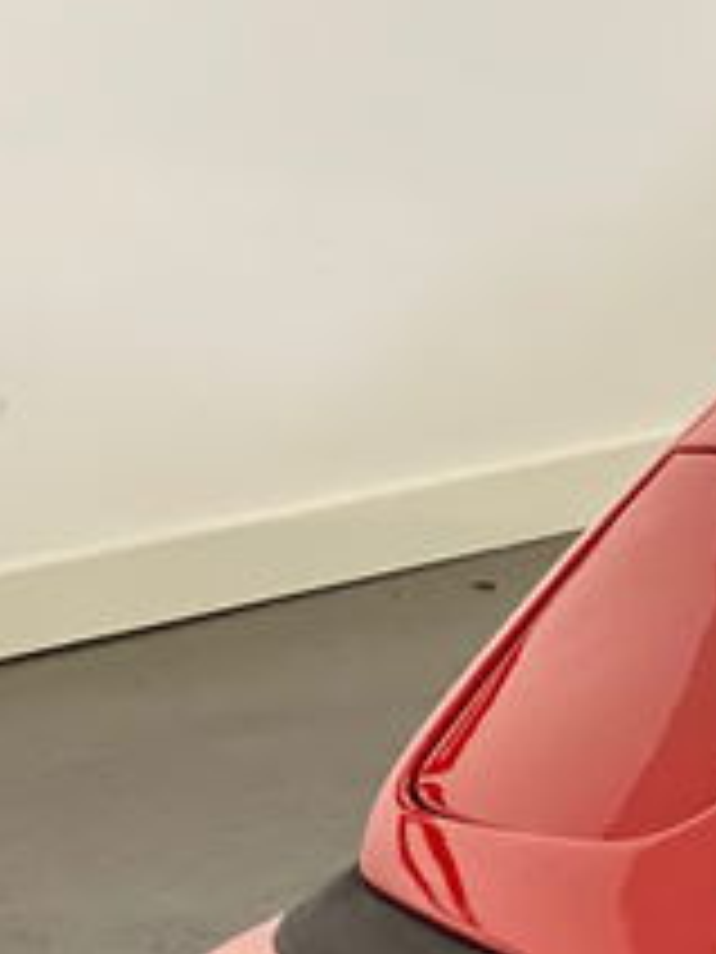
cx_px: 1288
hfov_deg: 7.7
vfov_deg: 10.4
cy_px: 922
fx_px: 5185
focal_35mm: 188
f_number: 2
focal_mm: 6
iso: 400
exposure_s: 1/40
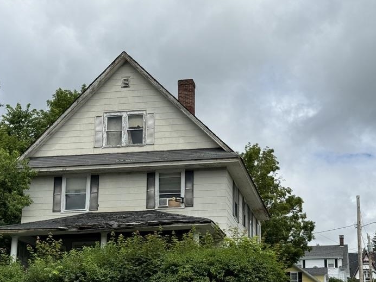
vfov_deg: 20.6
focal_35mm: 71
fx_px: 771
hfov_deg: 27.4
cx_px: 195
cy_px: 204
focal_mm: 6.76
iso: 64
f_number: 1.78
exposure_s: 1/6410
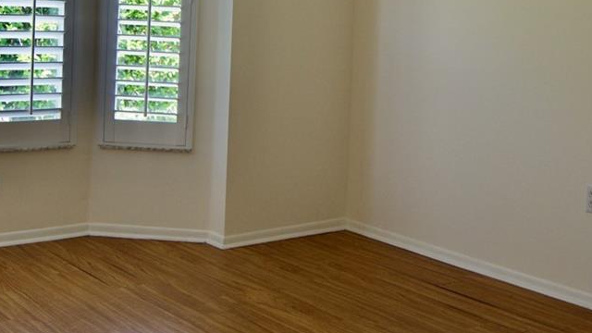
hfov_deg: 37.8
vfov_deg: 21.4
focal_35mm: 55
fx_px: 863
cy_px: 40
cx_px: 255
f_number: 4.5
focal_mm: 14
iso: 200
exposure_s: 1/80
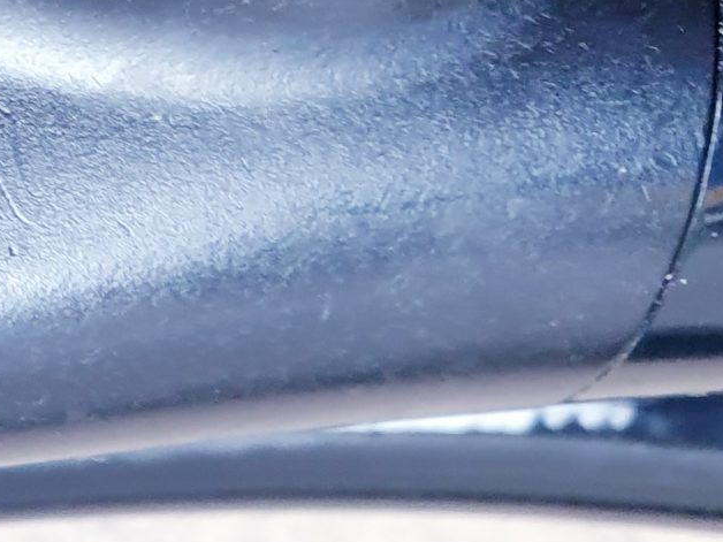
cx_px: -693
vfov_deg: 13.8
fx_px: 2214
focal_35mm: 106
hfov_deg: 15.2
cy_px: 476
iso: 160
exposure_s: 1/50
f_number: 2.4
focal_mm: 4.3
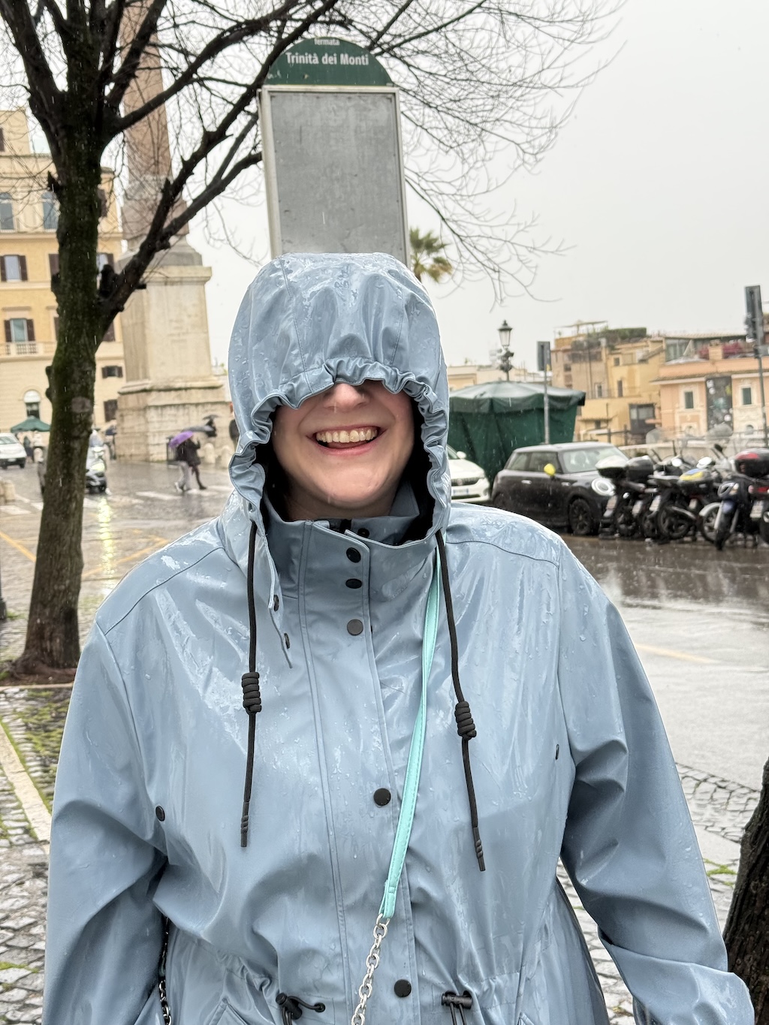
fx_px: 1422
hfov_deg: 30.3
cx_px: 384
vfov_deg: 39.7
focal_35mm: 48
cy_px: 512
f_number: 1.78
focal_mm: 6.76
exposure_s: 1/519
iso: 80
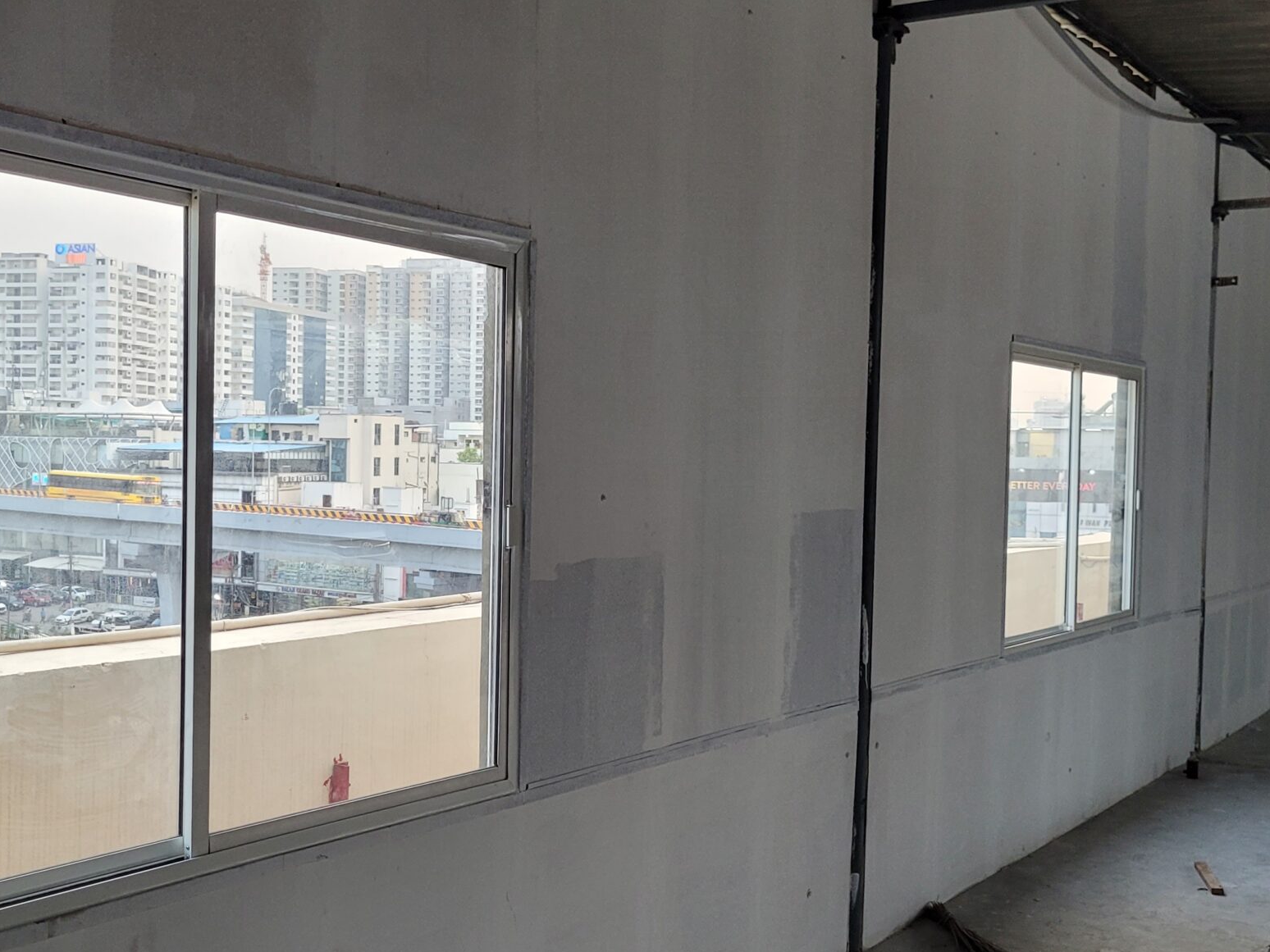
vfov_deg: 33.6
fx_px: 1578
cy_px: 485
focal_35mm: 43
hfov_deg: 43.8
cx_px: 614
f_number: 1.8
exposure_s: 1/100
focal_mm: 5.4
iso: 160
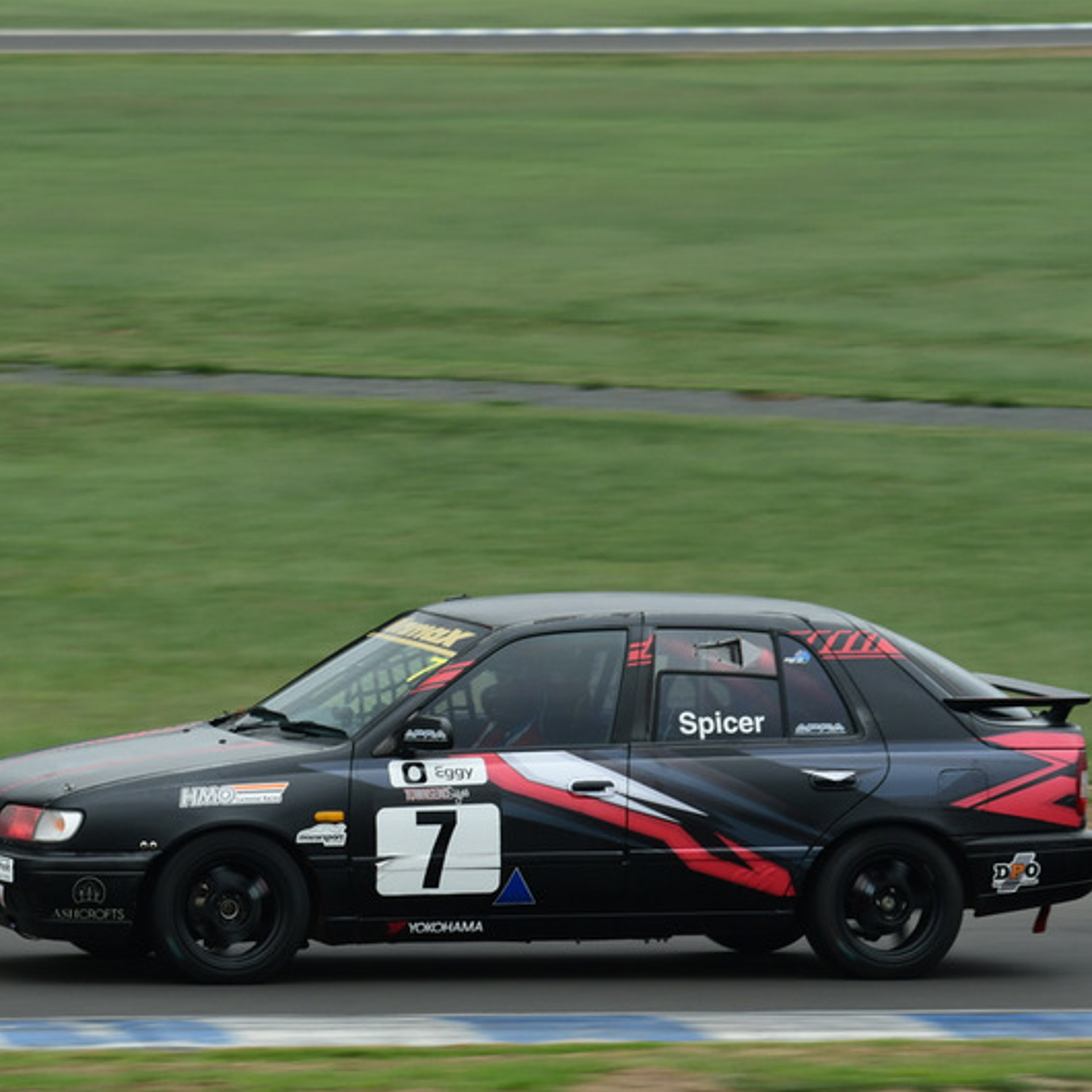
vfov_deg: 6.7
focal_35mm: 260
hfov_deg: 6.7
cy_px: 548
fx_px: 9267
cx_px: 367
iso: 500
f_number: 11
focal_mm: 135
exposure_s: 1/250
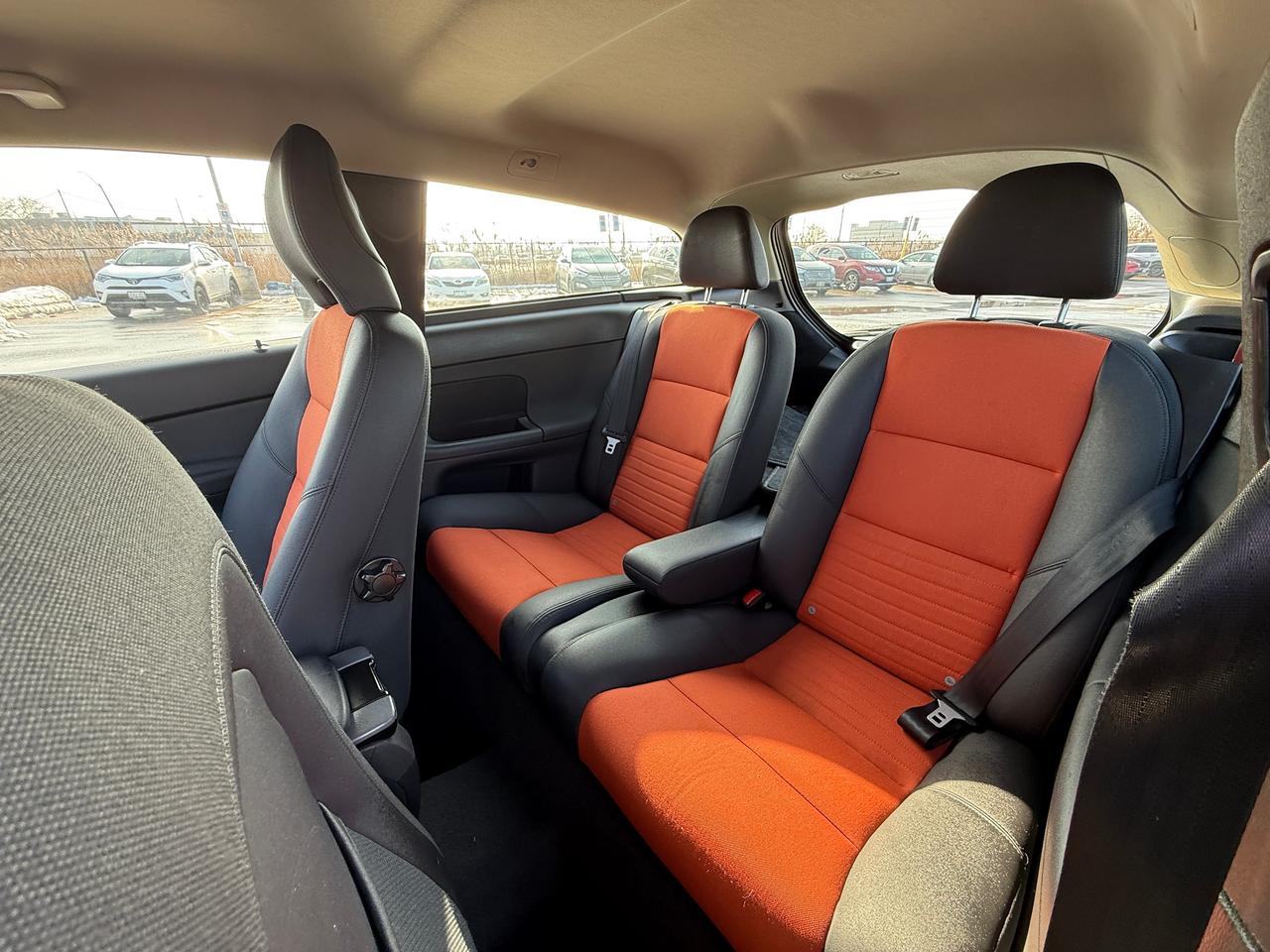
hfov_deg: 102.1
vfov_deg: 85.7
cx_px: 635
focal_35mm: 14
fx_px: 514
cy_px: 476
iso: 125
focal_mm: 2.22
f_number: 2.2
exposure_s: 1/99
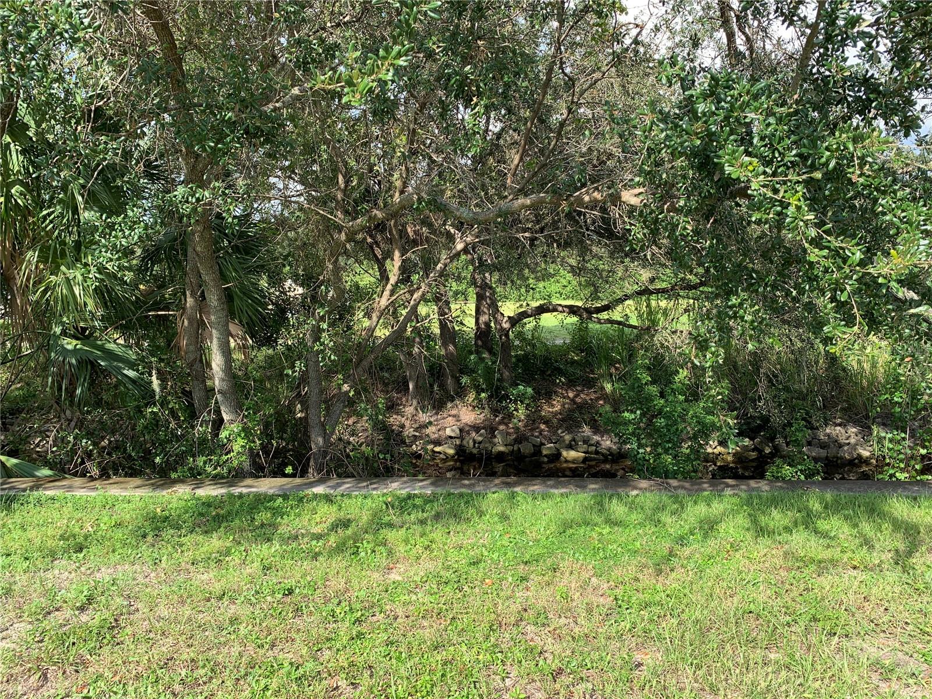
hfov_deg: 67.3
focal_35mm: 26
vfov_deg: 53.1
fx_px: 700
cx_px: 466
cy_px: 350
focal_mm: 4.25
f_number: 1.8
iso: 25
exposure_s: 1/692
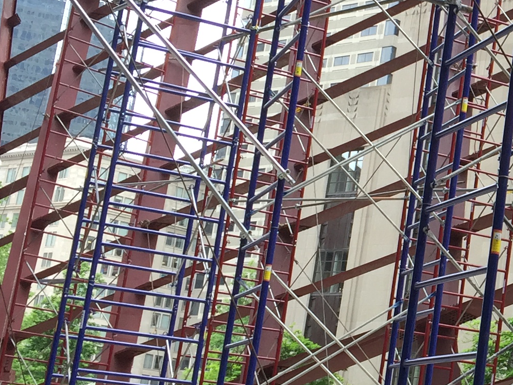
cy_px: 197
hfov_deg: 18.6
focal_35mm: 95
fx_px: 1408
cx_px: 730
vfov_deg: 15.6
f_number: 2.2
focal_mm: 4.15
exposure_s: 1/120
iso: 40
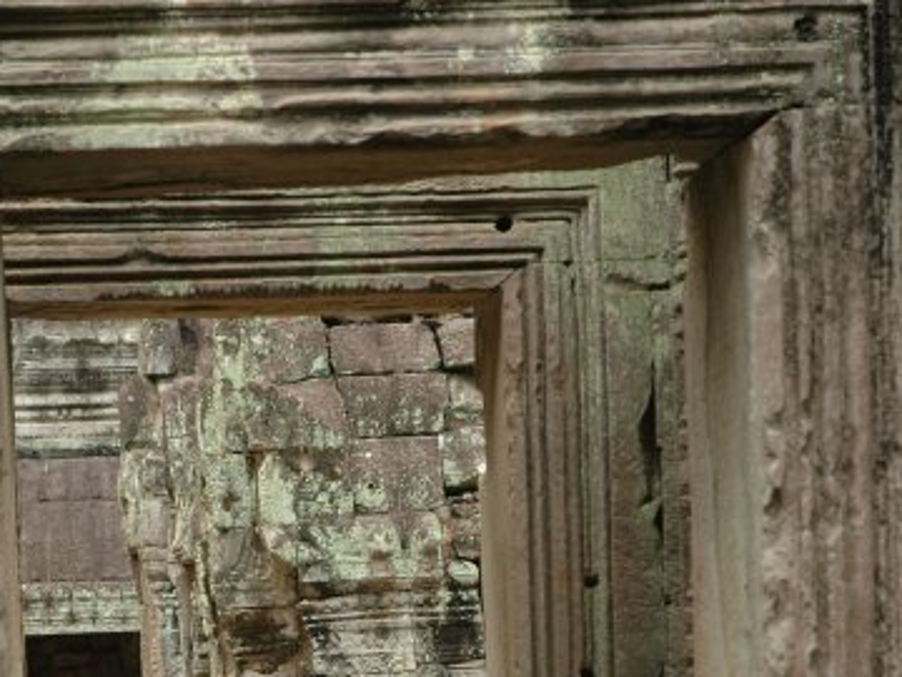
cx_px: 303
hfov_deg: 13.1
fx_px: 3909
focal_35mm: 150
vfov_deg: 9.8
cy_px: 760
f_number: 5
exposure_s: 1/100
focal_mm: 52
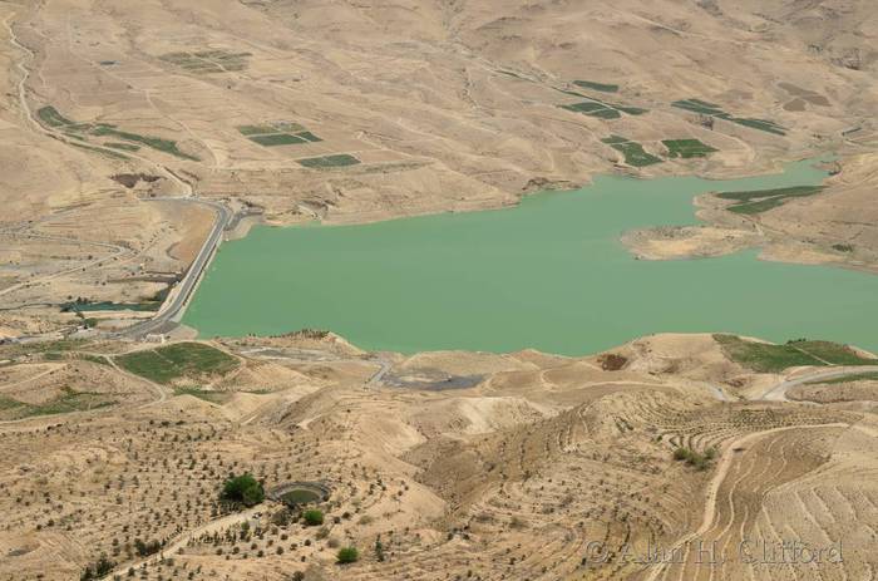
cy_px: 290
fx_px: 1460
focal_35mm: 60
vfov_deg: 22.5
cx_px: 439
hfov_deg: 33.5
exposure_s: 1/125
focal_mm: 40
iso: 100
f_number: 11
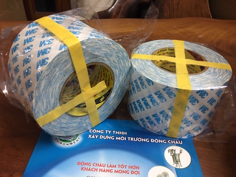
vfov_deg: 48.2
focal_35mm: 29
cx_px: 118
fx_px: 198
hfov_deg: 61.7
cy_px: 88
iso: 100
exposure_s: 1/10
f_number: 2.2
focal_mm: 4.15
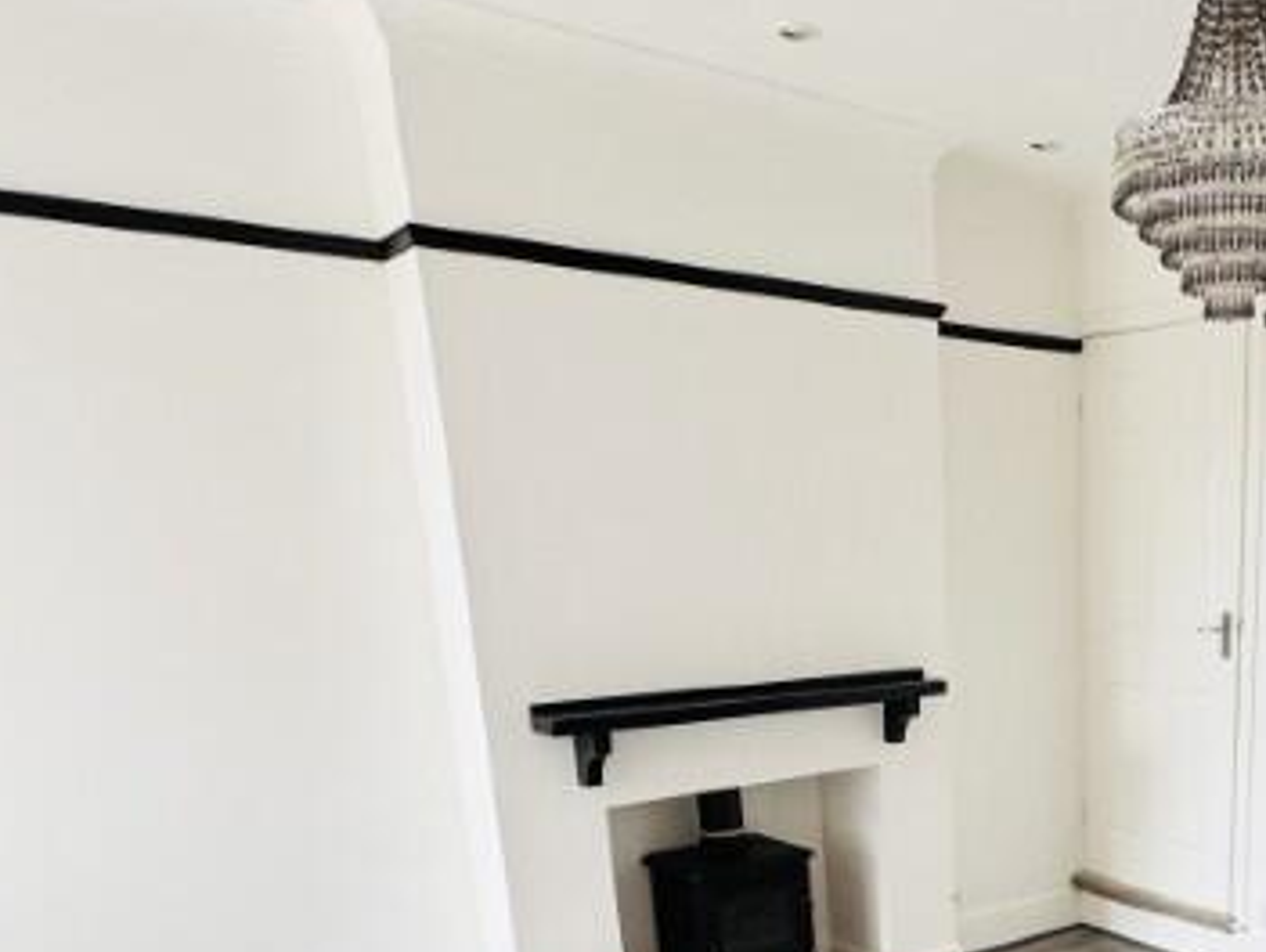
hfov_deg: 49.2
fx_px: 1245
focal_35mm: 34
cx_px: 1091
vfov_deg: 38.5
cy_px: 883
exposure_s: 1/99
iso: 160
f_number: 2.2
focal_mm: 2.22
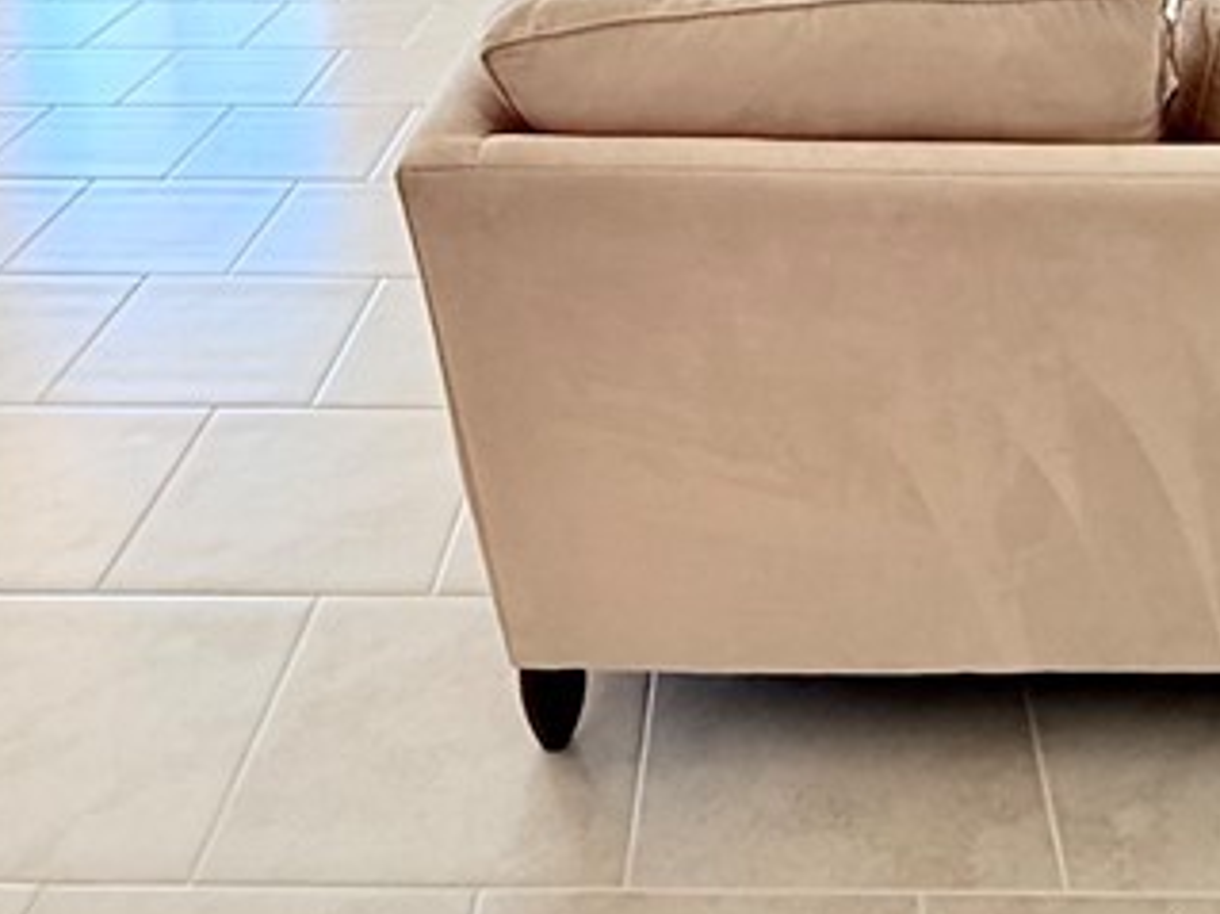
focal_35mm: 45
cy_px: -256
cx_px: 769
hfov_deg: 41.8
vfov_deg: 27.3
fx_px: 1585
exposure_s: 1/99
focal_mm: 2.22
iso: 80
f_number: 2.2
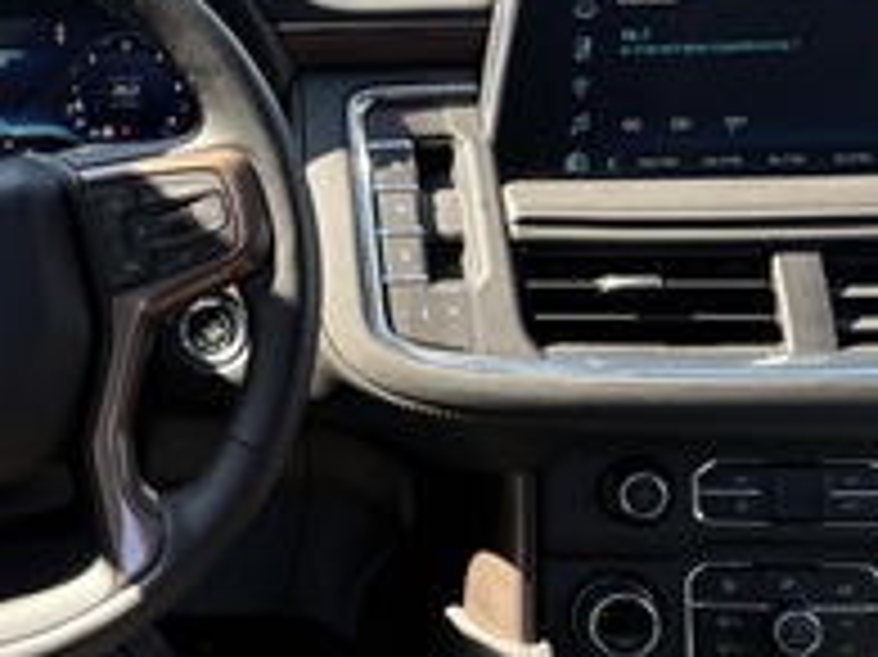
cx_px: 5
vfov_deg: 26.0
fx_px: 1420
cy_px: 250
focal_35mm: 56
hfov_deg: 31.8
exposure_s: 1/243
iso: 64
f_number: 1.6
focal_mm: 5.96
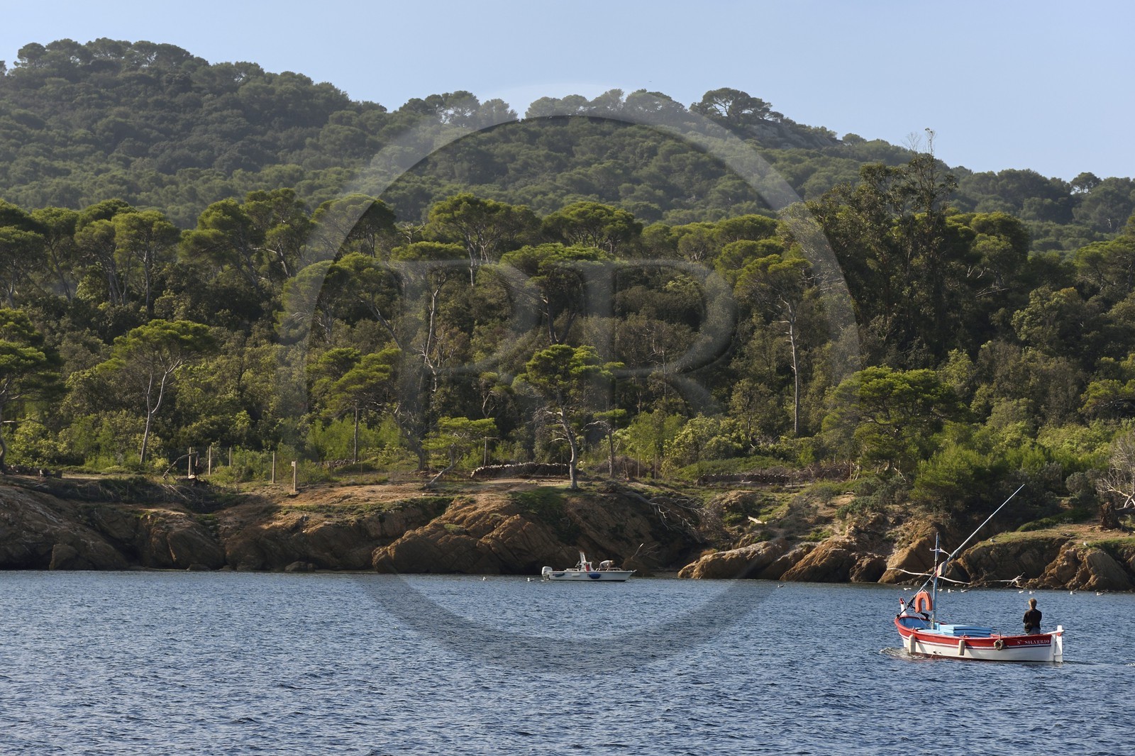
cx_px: 568
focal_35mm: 200
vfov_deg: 6.9
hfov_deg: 10.3
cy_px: 378
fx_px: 6304
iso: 200
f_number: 11
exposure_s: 1/320
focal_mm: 200
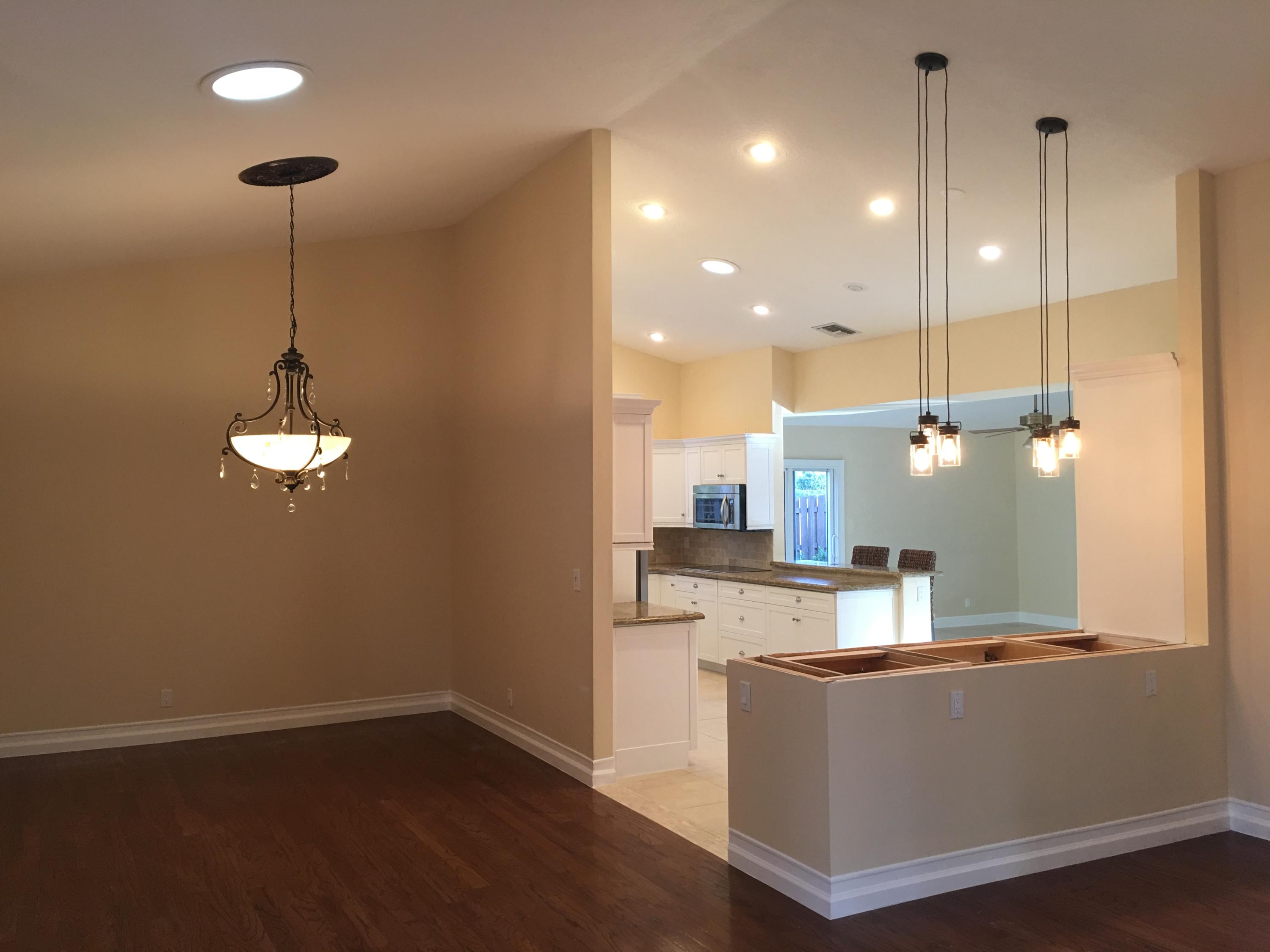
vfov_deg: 48.2
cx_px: 635
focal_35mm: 29
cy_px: 476
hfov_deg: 61.7
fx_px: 1064
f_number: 2.2
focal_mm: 4.15
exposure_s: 1/15
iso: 32
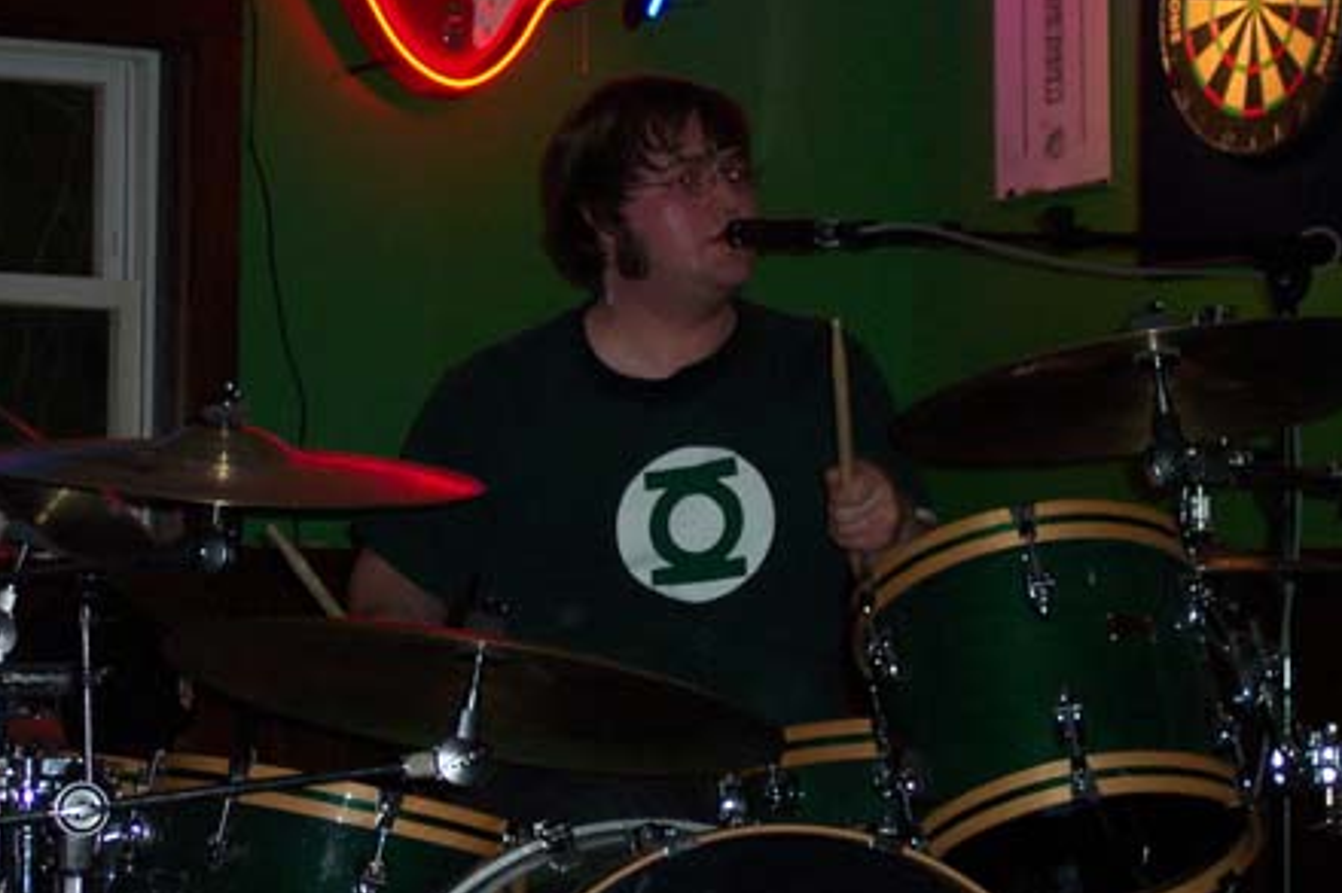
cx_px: 711
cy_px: 488
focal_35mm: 124
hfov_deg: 16.5
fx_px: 4620
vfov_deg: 11.0
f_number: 4.8
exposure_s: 1/90
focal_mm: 21.3
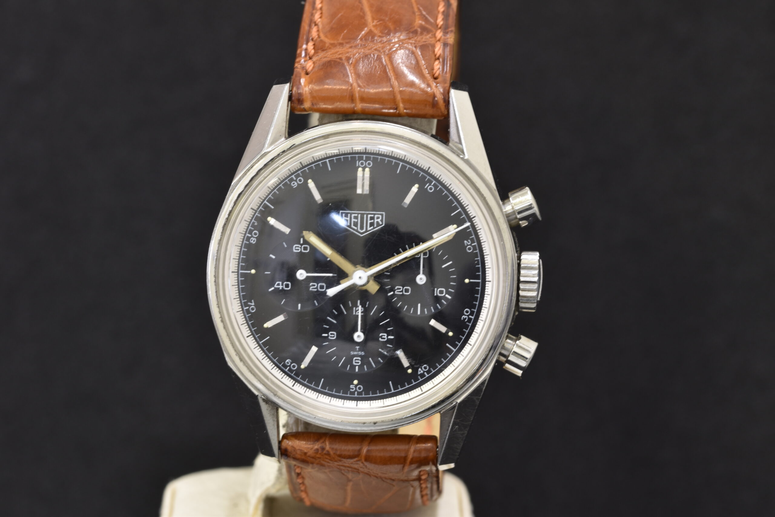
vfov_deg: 10.2
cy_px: 258
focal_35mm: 135
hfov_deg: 15.2
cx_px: 388
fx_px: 2906
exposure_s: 1/2
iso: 100
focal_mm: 90
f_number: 13
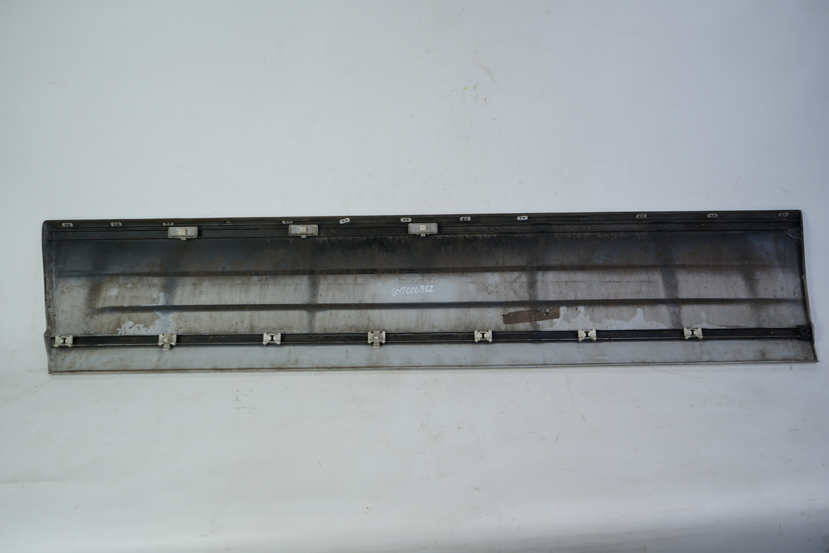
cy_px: 276
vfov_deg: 46.4
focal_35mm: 28
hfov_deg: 65.5
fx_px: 645
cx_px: 414
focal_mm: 28
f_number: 8
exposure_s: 1/160
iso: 200
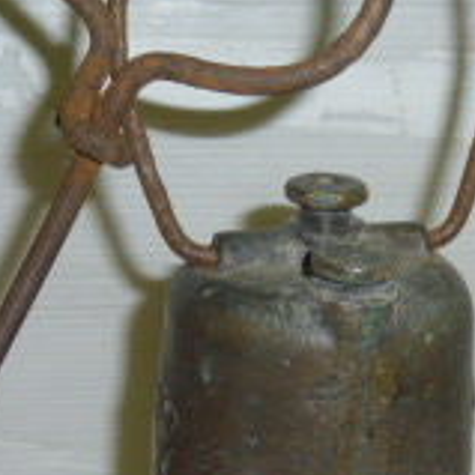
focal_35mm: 89
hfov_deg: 19.5
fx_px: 1382
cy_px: 353
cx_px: 314
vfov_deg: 19.4
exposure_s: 1/125
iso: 100
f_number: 3.3
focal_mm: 4.1
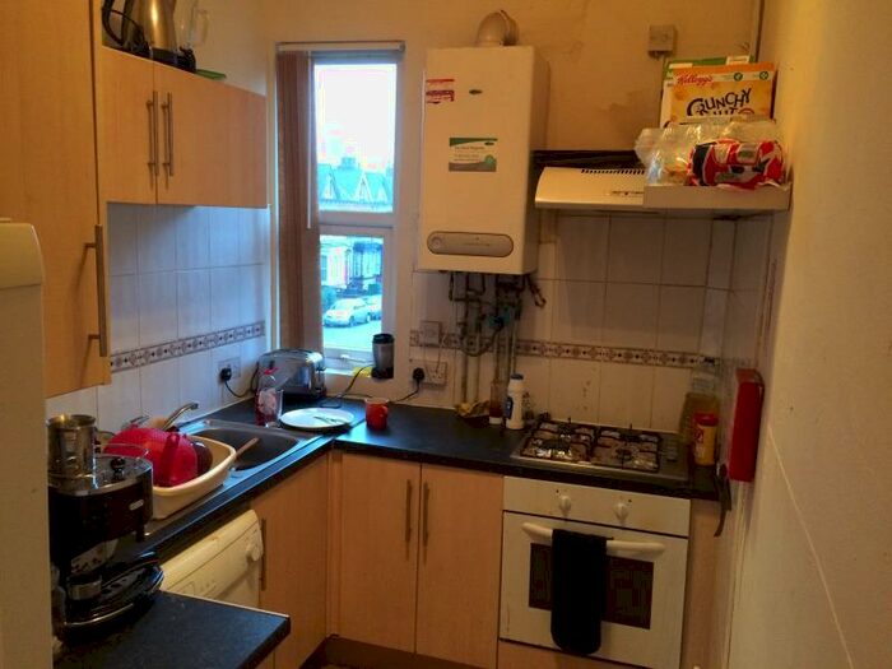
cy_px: 334
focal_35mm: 29
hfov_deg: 61.7
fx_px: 747
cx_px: 446
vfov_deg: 48.2
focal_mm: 4.15
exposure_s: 1/33
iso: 320
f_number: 2.2
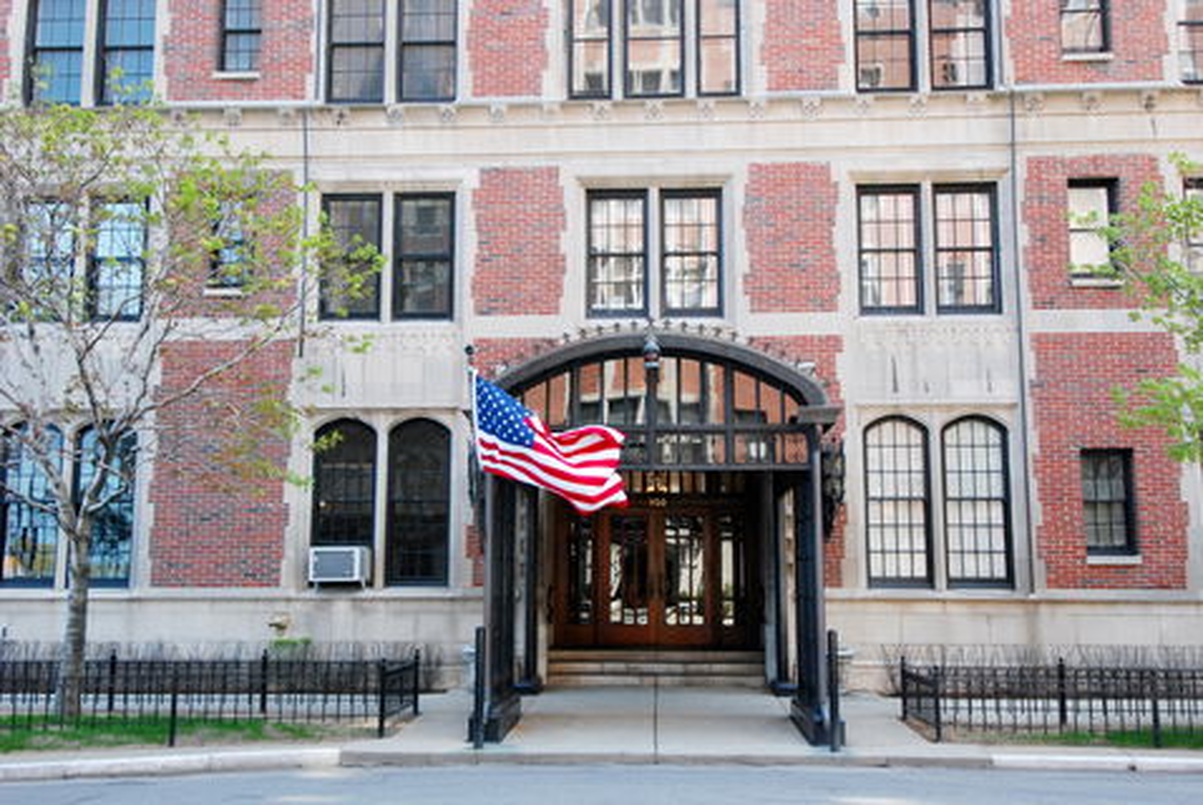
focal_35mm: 36
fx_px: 1204
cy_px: 402
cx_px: 602
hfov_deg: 53.1
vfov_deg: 37.0
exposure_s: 1/250
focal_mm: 24
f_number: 8
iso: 1000
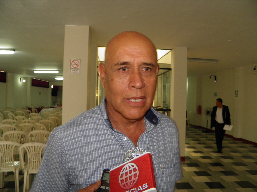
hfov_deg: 63.4
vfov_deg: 49.7
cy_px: 96
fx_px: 208
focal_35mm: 28
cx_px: 128
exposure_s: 1/30
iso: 100
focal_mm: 4.9
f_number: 2.8
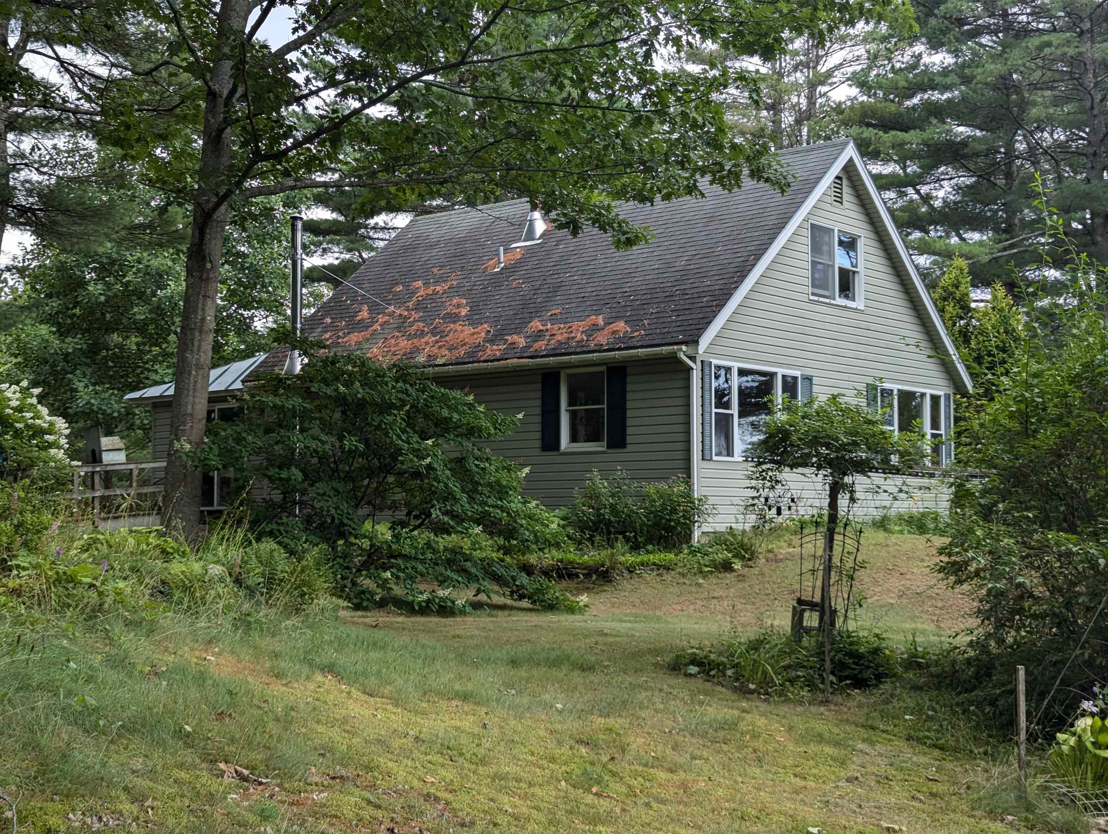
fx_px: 1539
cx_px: 554
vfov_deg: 30.3
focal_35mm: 48
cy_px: 417
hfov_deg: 39.6
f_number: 1.85
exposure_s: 1/417
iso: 53
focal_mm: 6.81
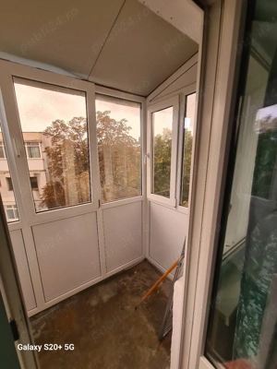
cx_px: 138
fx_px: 139
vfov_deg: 106.2
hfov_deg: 89.9
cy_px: 184
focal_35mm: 13
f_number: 2.2
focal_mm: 2.2
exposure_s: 1/50
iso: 80
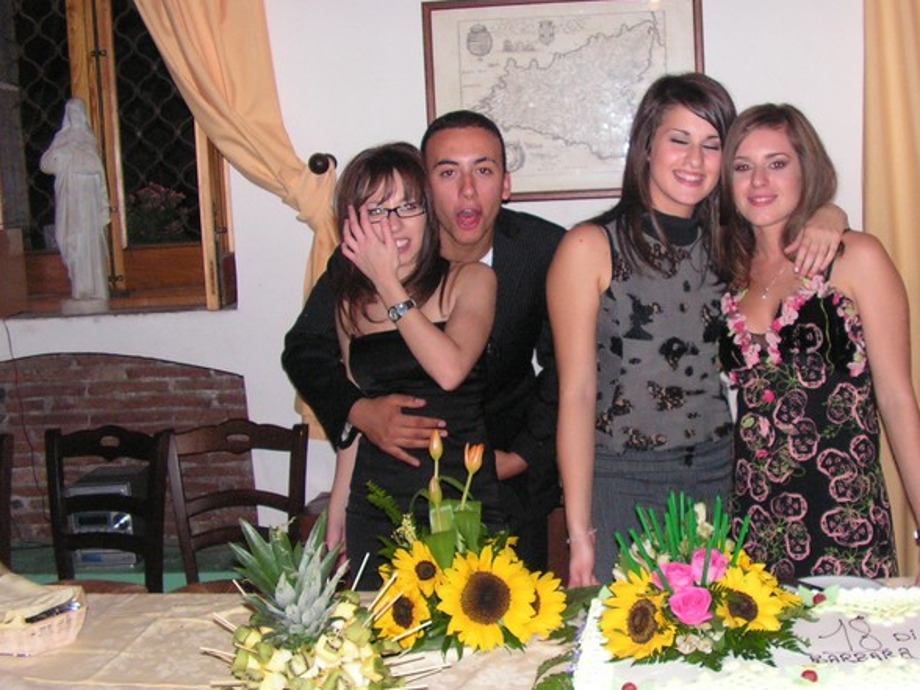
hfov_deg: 38.4
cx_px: 621
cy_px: 368
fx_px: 1302
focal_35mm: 49
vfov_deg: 29.7
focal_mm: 6
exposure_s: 1/40
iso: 200
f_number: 3.2
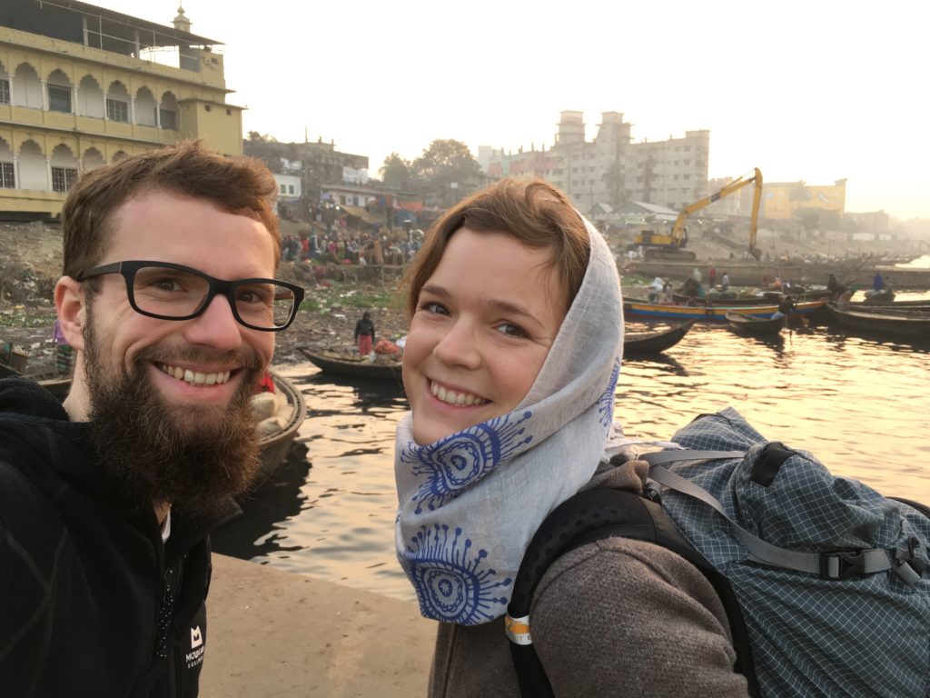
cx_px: 465
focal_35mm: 29
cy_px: 349
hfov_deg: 61.7
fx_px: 779
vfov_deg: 48.2
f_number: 2.2
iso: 40
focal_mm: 4.15
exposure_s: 1/100
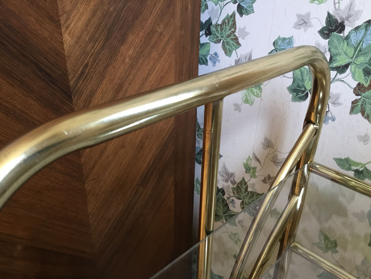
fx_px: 332
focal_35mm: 31
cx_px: 186
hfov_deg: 58.4
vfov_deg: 45.4
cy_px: 140
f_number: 2.4
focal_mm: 3.3
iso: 80
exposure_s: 1/33
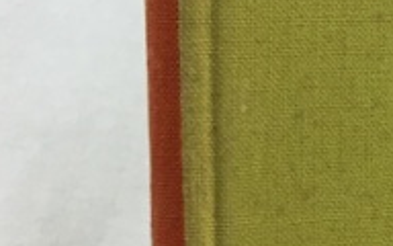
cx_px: 609
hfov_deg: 13.0
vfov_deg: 8.6
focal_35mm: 152
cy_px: 160
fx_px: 1628
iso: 40
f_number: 2.2
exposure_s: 1/120
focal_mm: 4.15
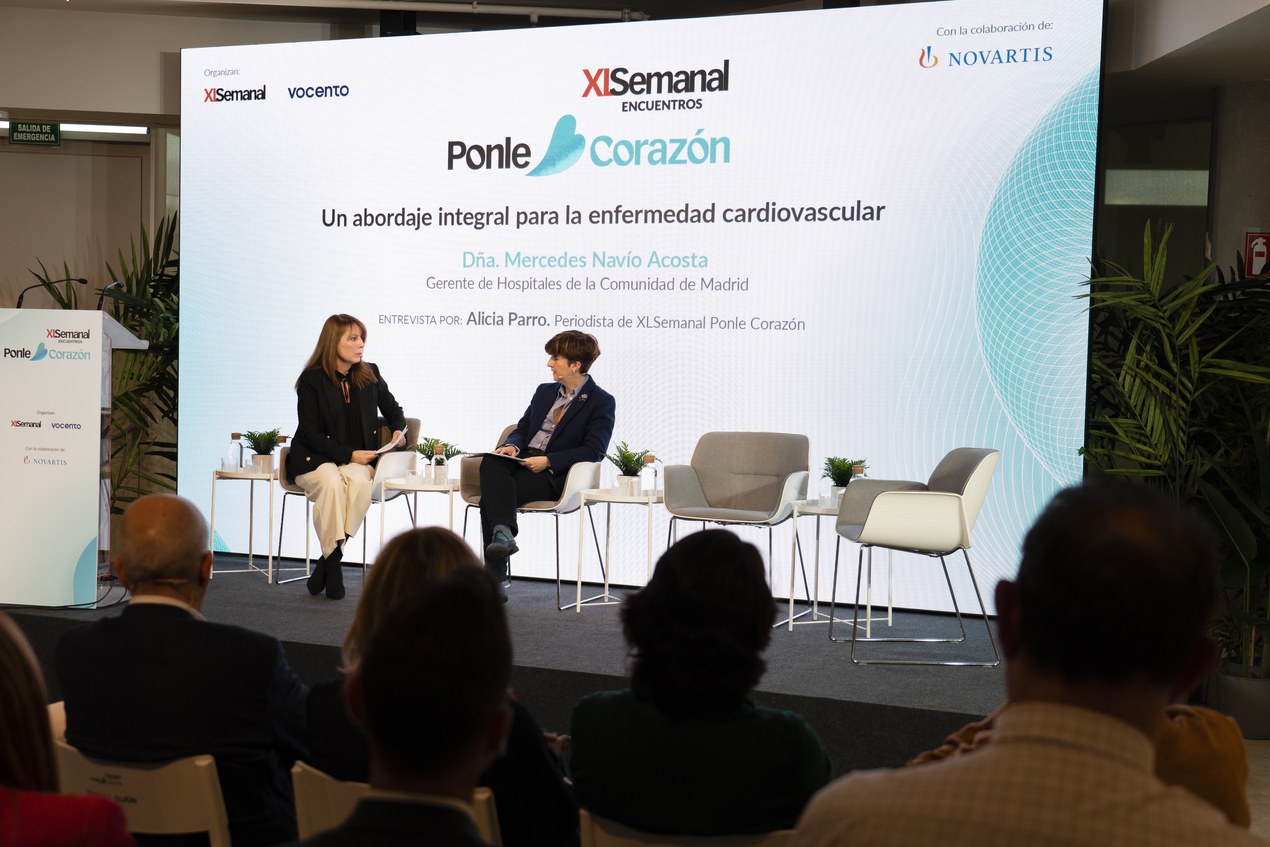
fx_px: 1552
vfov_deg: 30.5
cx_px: 635
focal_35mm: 44
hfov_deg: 44.5
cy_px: 424
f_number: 4
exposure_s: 1/160
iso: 640
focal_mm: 44
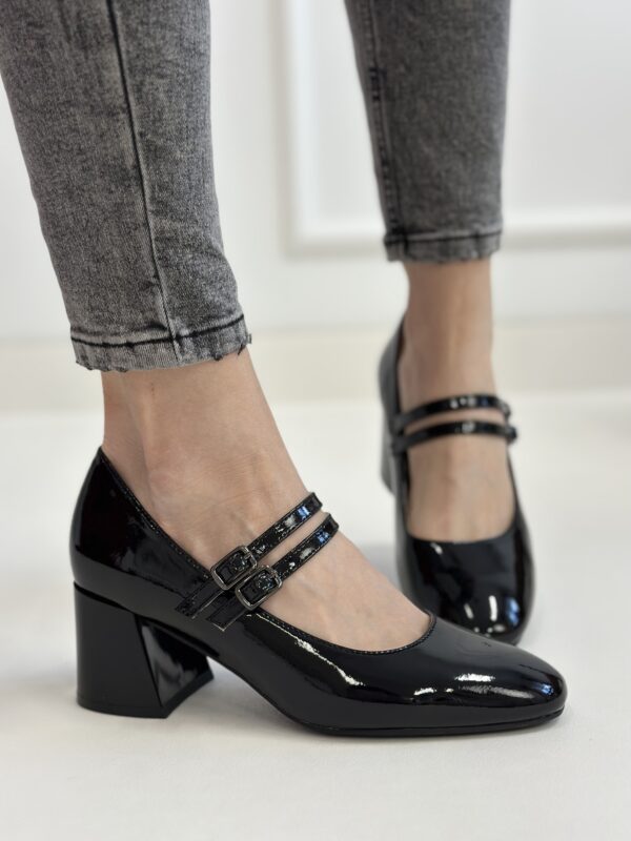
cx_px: 316
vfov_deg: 39.7
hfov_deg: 30.3
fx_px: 1167
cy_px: 420
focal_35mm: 48
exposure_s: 1/100
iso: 125
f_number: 1.78
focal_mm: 6.86
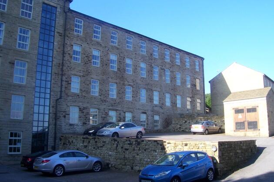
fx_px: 259
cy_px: 91
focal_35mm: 34
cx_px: 137
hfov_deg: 55.8
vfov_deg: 38.9
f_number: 5.6
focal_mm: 5.6
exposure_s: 1/125
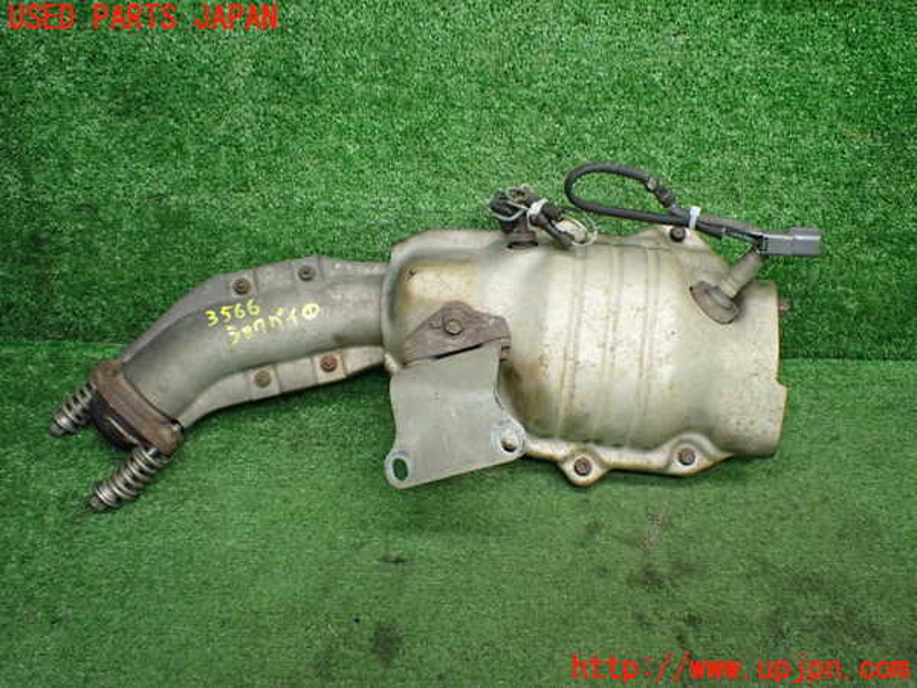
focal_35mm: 30
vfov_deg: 46.8
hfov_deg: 60.0
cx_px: 458
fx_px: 795
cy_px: 344
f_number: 2.3
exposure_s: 1/125
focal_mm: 5.4
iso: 640
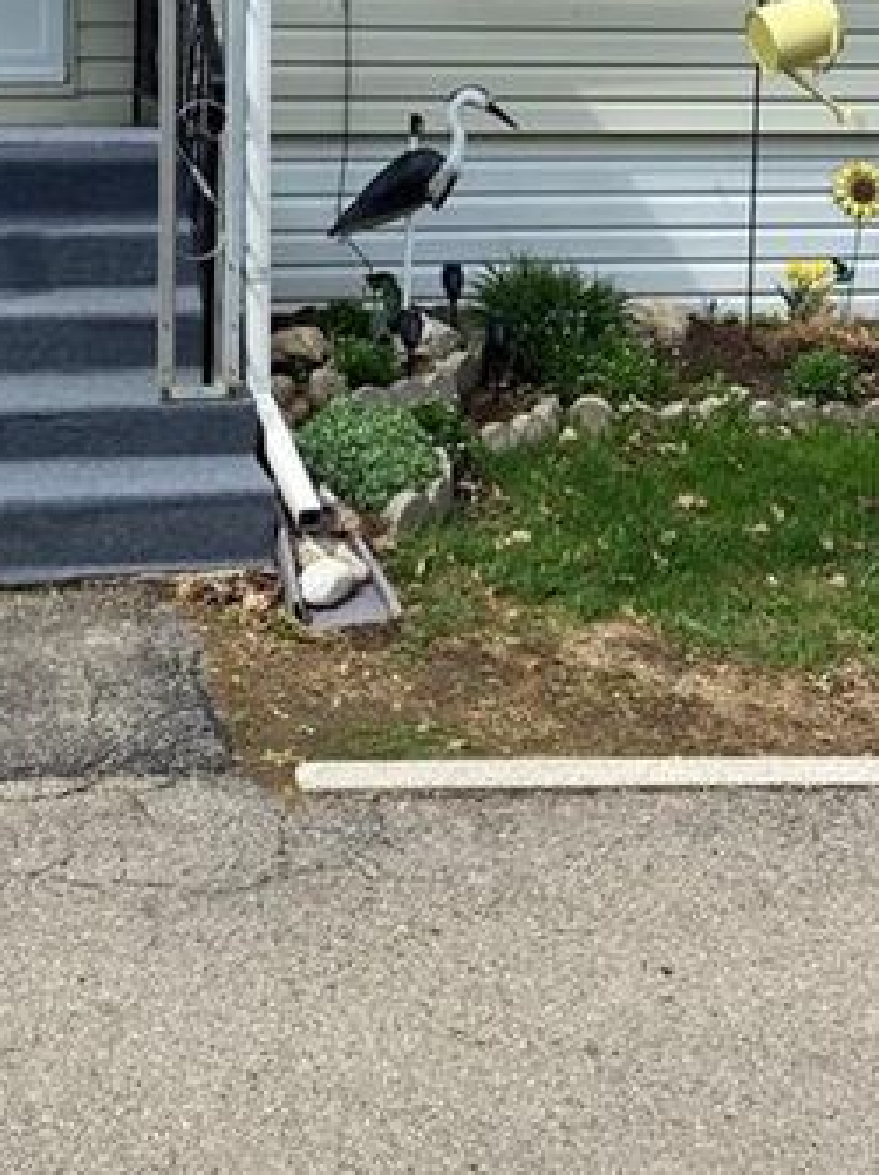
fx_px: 1763
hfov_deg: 27.8
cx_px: 295
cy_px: 93
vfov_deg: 34.5
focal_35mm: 52
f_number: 1.8
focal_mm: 4.25
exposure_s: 1/1808
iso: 32
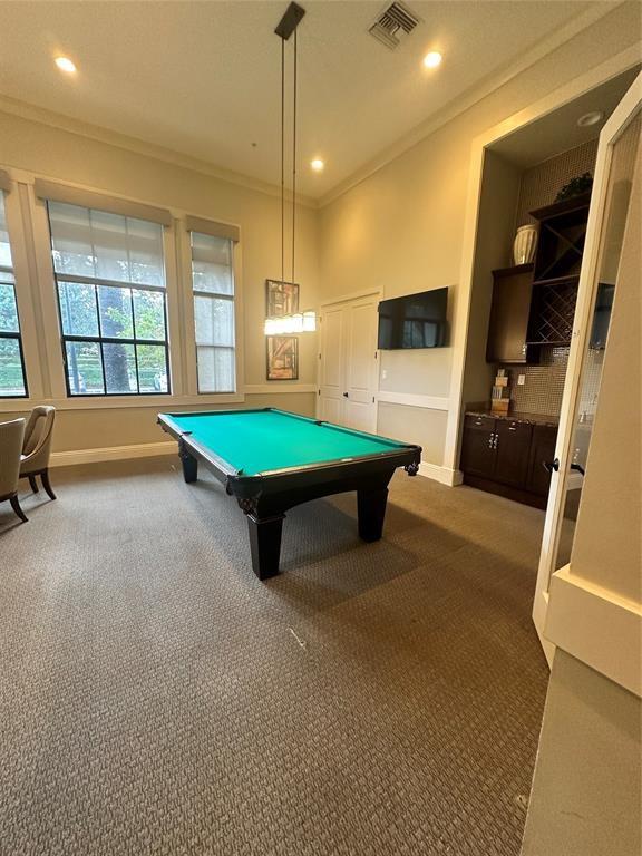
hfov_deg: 85.7
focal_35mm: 14
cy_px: 428
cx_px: 321
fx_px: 346
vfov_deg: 102.1
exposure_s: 1/60
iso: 250
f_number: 2.2
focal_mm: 2.22
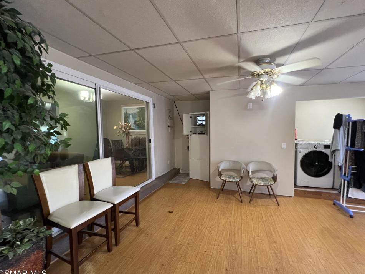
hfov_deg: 101.9
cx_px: 194
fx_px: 148
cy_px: 139
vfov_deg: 85.7
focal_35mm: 14
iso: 250
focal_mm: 1.57
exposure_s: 1/60
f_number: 1.8
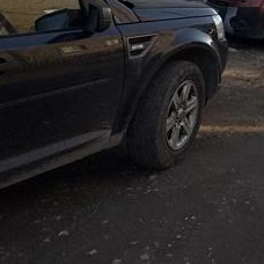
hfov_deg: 21.2
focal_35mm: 68
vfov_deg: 21.8
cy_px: -114
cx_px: 401
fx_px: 587
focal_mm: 2.22
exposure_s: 1/1285
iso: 50
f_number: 2.2
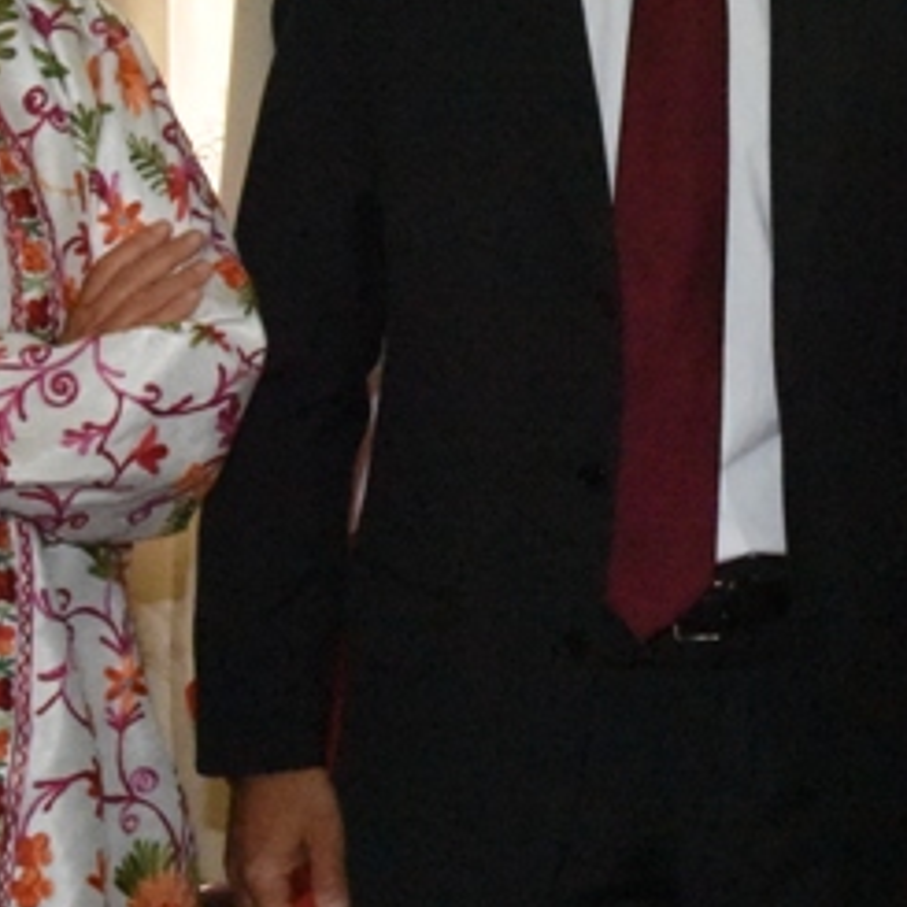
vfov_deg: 12.7
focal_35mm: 135
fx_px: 4002
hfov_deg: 12.7
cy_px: -146
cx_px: 970
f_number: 16
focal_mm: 38
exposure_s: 1/250
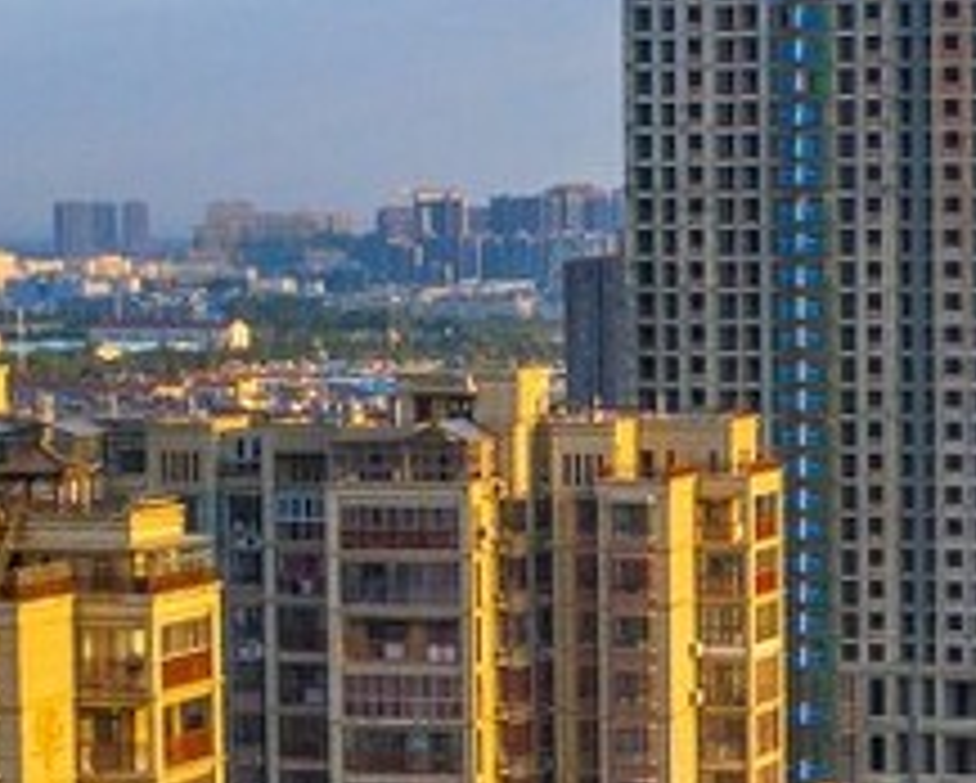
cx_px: 1016
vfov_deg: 10.6
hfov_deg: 13.1
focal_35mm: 145
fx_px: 4192
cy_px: 608
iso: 100
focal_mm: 10.26
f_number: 4.5
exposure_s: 1/1000
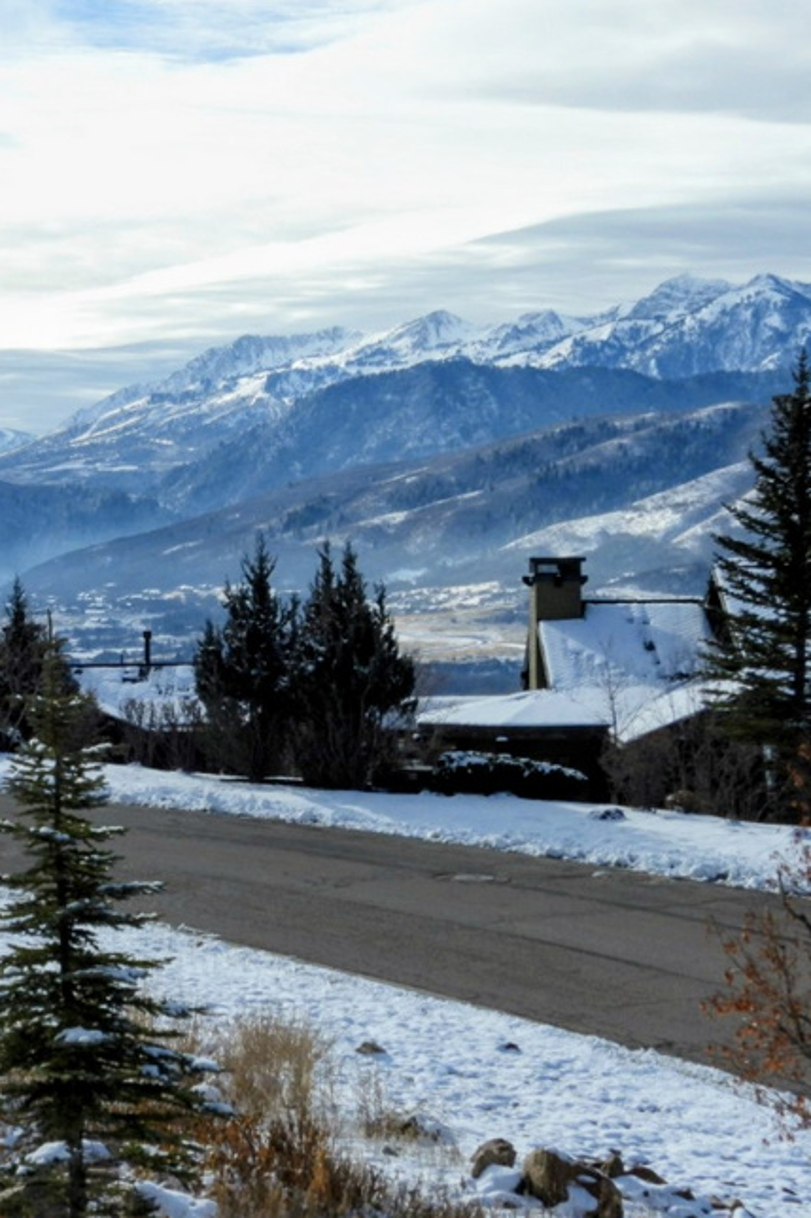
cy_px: 628
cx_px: 115
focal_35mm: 91
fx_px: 3076
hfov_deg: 14.9
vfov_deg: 22.4
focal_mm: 9.8
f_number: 4
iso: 100
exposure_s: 1/2000
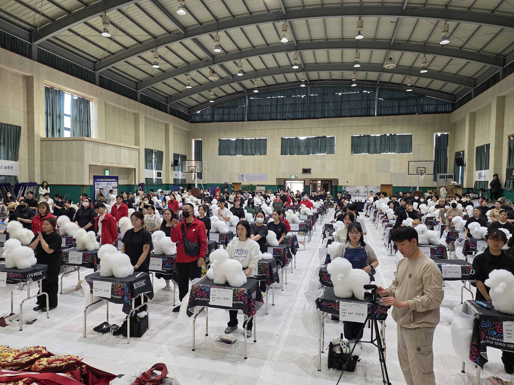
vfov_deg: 58.9
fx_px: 342
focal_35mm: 23
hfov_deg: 73.9
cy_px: 192
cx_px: 257
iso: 160
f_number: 1.7
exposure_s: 1/120
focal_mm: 6.3
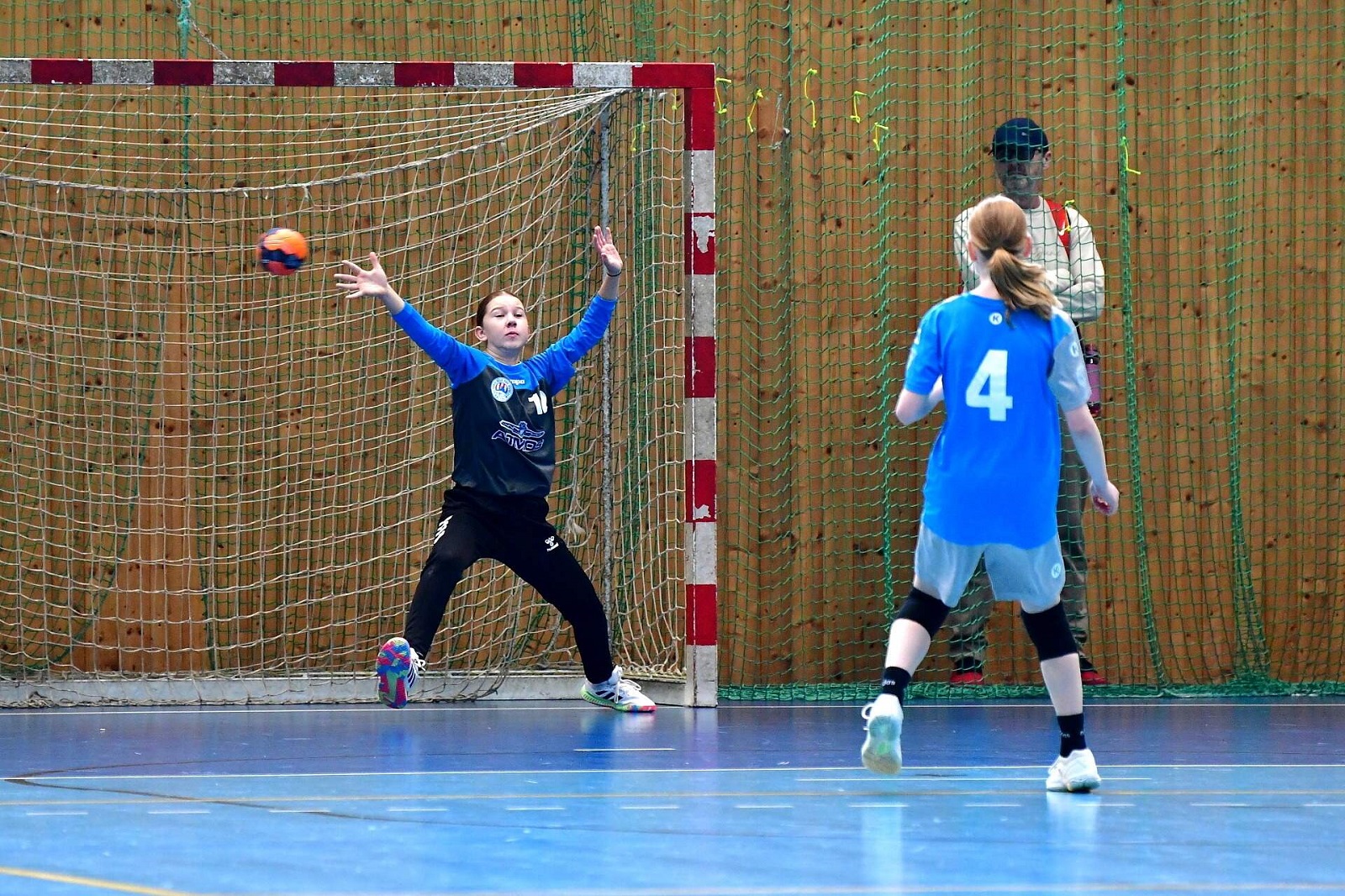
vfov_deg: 5.1
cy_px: 448
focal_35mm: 270
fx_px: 10085
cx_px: 672
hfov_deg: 7.6
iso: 2000
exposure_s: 1/800
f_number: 3.2
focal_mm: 180
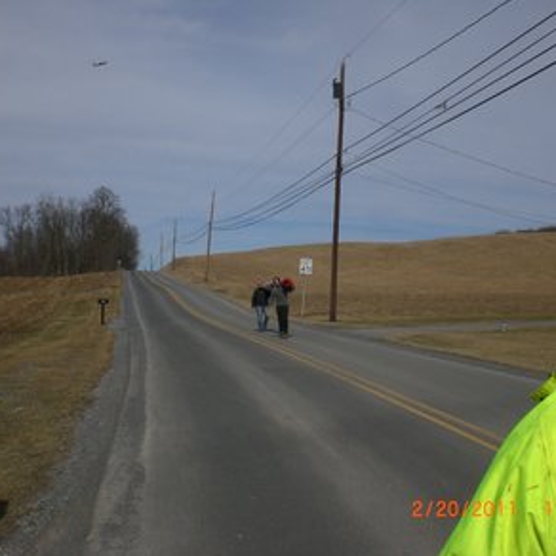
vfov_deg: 36.8
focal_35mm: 46
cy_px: 282
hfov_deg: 36.8
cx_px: 267
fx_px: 836
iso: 50
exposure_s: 1/1250
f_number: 4.4
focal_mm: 6.3
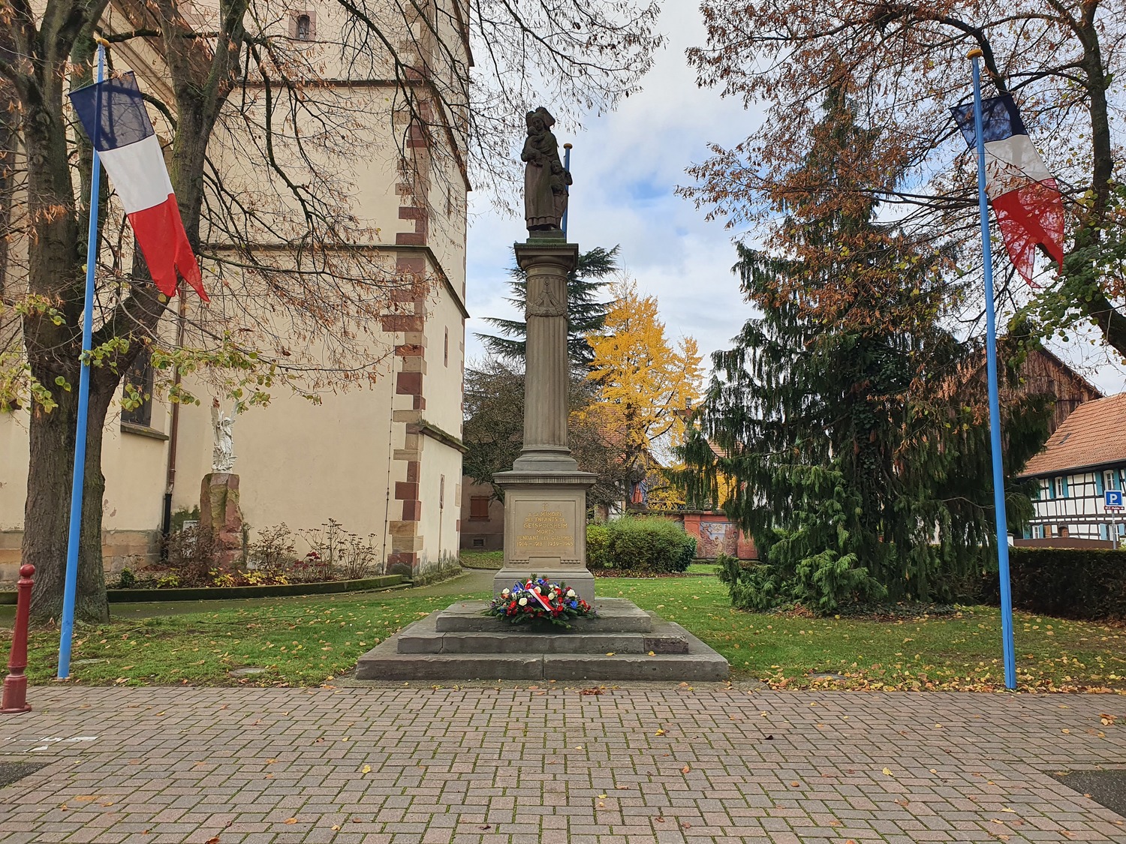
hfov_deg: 67.3
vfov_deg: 53.1
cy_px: 422
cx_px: 563
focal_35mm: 26
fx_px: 846
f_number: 2.4
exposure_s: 1/662
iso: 50
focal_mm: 4.32
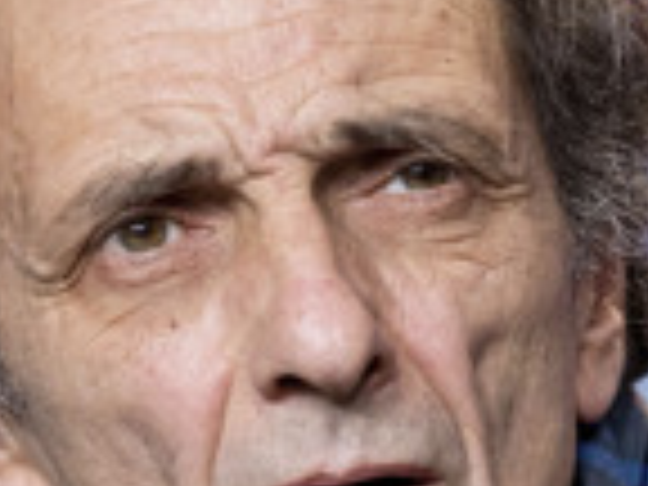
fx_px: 11831
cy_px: 378
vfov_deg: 2.4
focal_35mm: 632
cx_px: 308
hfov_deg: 3.1
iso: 2000
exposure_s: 1/210
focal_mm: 140
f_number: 2.8
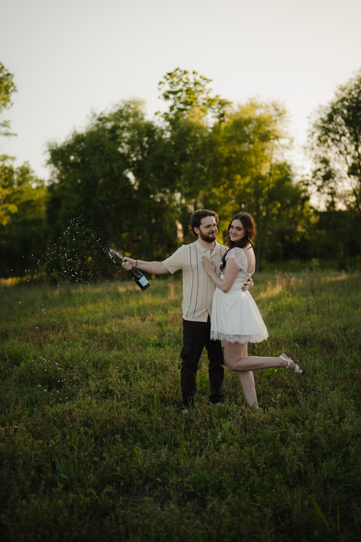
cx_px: 178
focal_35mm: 51
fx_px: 767
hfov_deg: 26.5
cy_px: 266
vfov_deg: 38.9
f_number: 1.4
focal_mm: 50
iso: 100
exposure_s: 1/2000
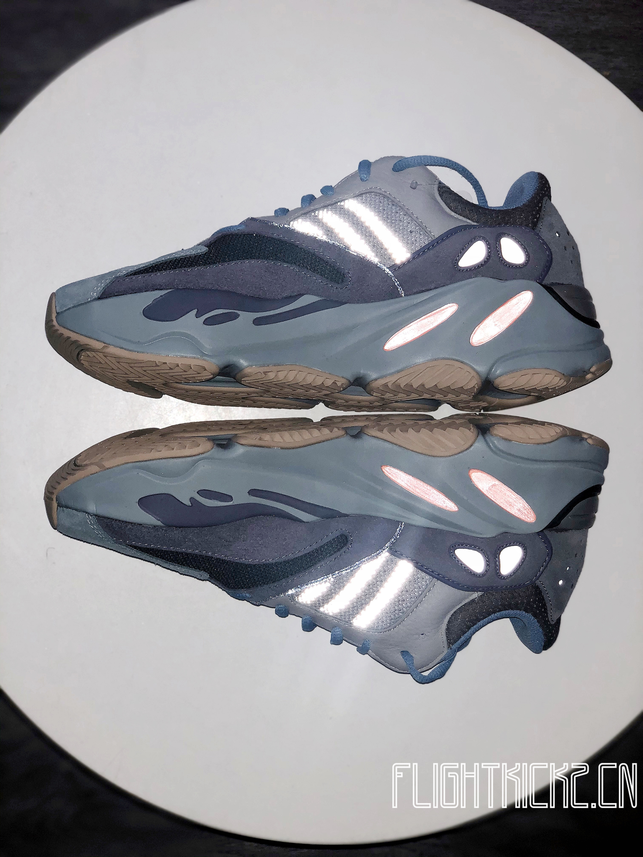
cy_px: 428
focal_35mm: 52
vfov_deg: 36.8
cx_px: 322
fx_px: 1288
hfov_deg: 28.0
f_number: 2.4
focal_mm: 6
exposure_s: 1/30
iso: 32
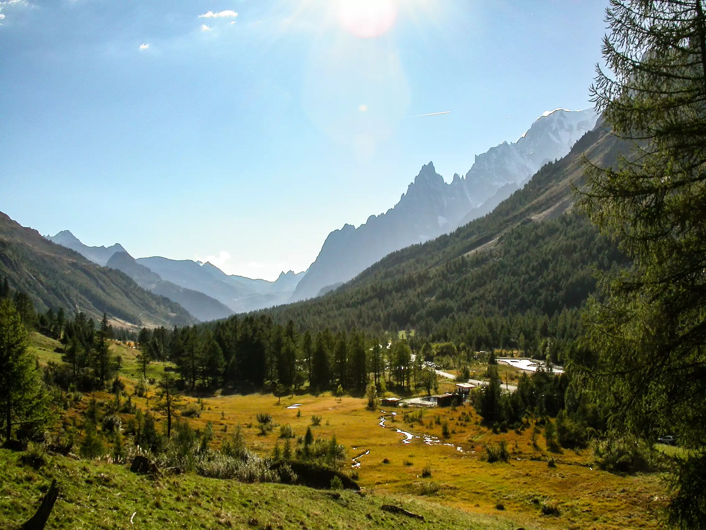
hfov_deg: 49.0
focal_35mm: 38
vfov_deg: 37.7
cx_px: 353
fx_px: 775
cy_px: 265
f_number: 7.5
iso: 100
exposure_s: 1/491
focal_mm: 7.85
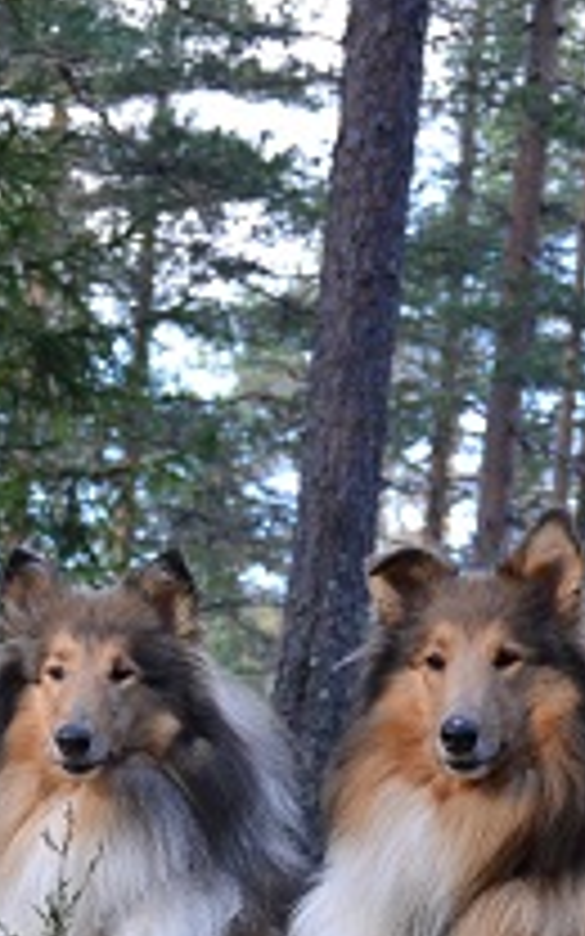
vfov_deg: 10.1
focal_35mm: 206
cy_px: 918
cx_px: 144
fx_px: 5255
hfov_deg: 6.4
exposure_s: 1/125
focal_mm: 40
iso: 400
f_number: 5.6
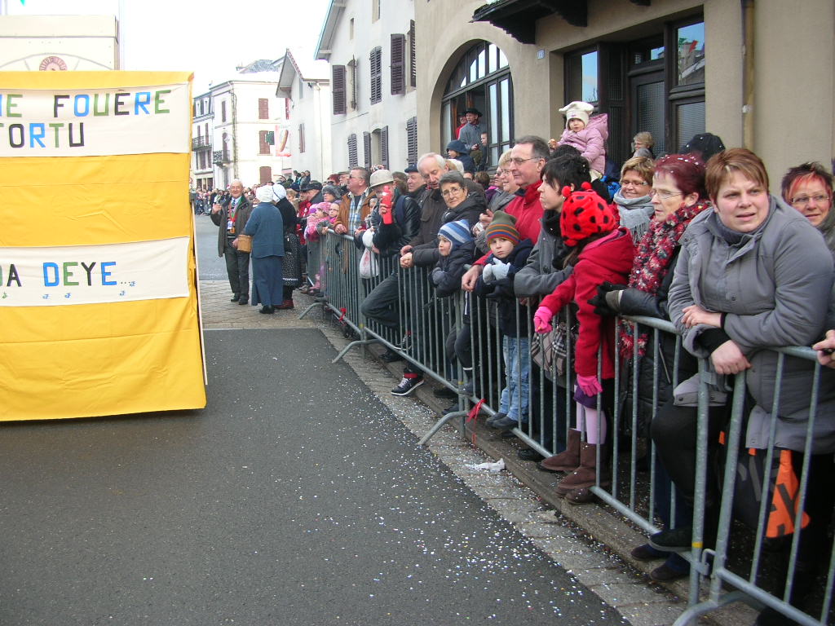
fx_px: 844
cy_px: 313
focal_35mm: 35
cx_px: 418
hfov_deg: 52.6
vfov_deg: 40.7
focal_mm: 5.8
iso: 50
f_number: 2.8
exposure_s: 1/112
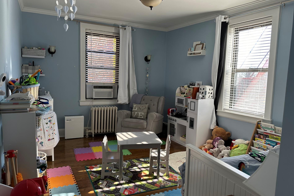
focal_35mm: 27
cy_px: 100
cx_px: 154
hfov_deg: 67.3
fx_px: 220
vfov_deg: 47.9
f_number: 1.78
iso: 80
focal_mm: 6.86
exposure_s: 1/166
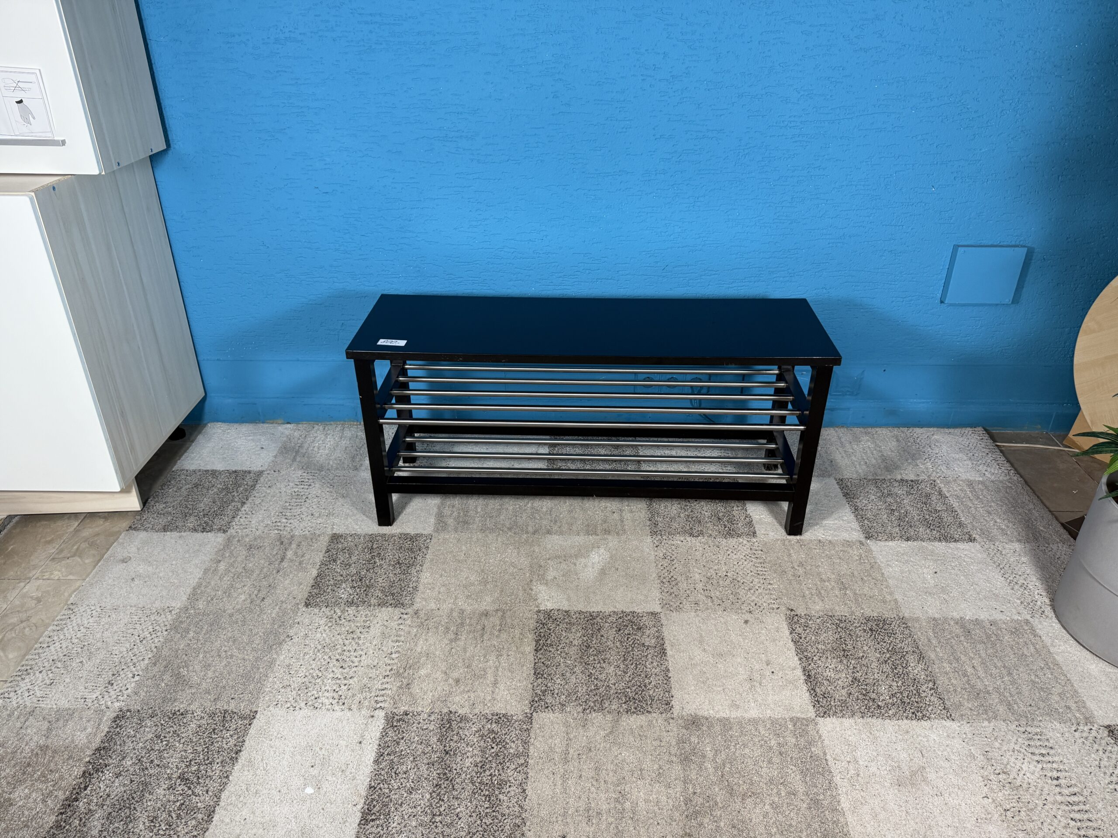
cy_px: 419
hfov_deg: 71.6
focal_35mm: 24
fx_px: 775
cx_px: 559
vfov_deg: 56.8
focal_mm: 6.76
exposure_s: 1/50
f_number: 1.78
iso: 160
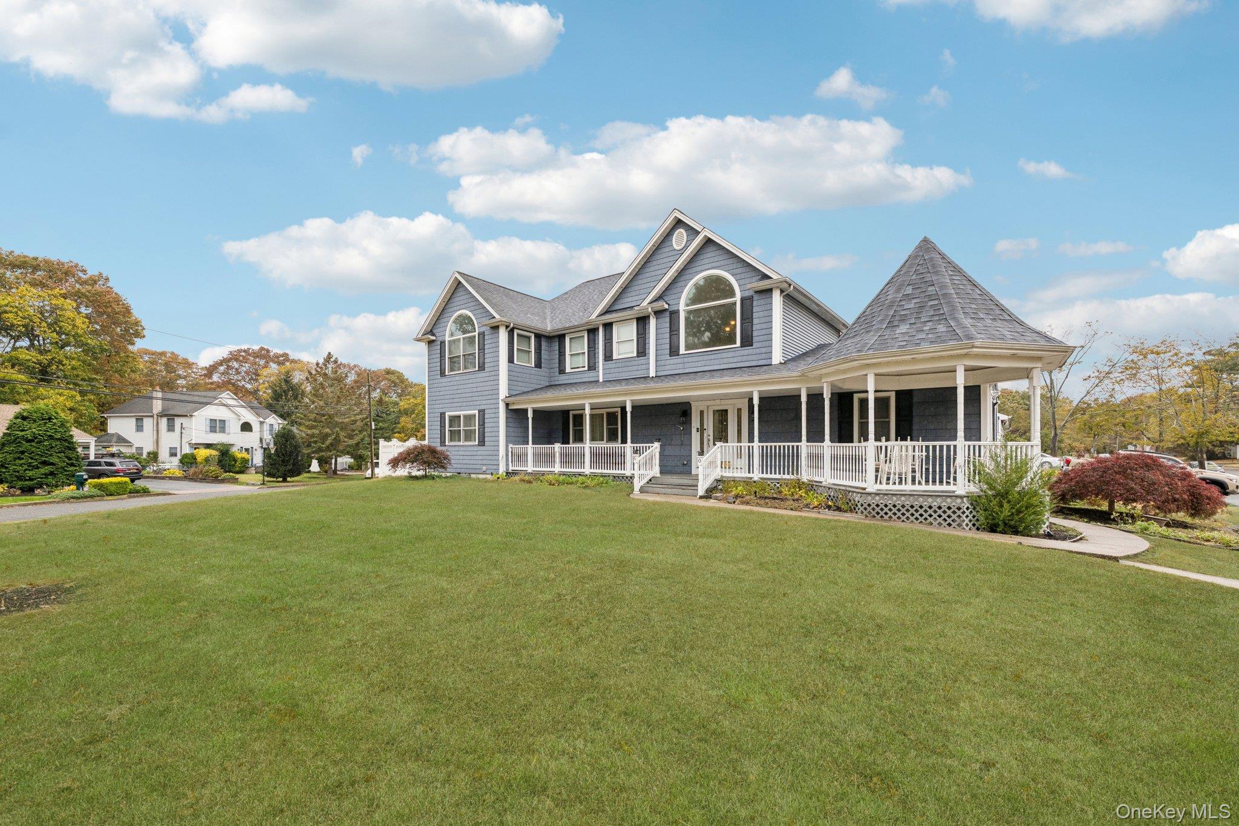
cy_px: 413
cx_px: 620
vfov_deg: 81.2
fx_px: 482
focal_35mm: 14
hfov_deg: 104.3
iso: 640
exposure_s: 1/640
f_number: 6.3
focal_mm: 14
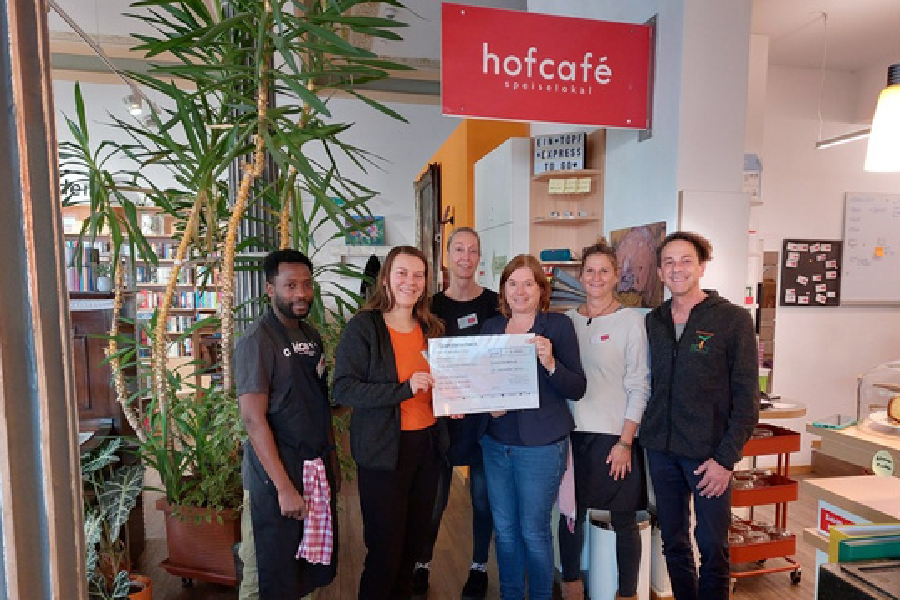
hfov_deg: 63.5
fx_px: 725
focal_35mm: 29
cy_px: 364
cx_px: 497
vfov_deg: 44.7
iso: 320
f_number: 1.8
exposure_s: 1/50
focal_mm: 5.23
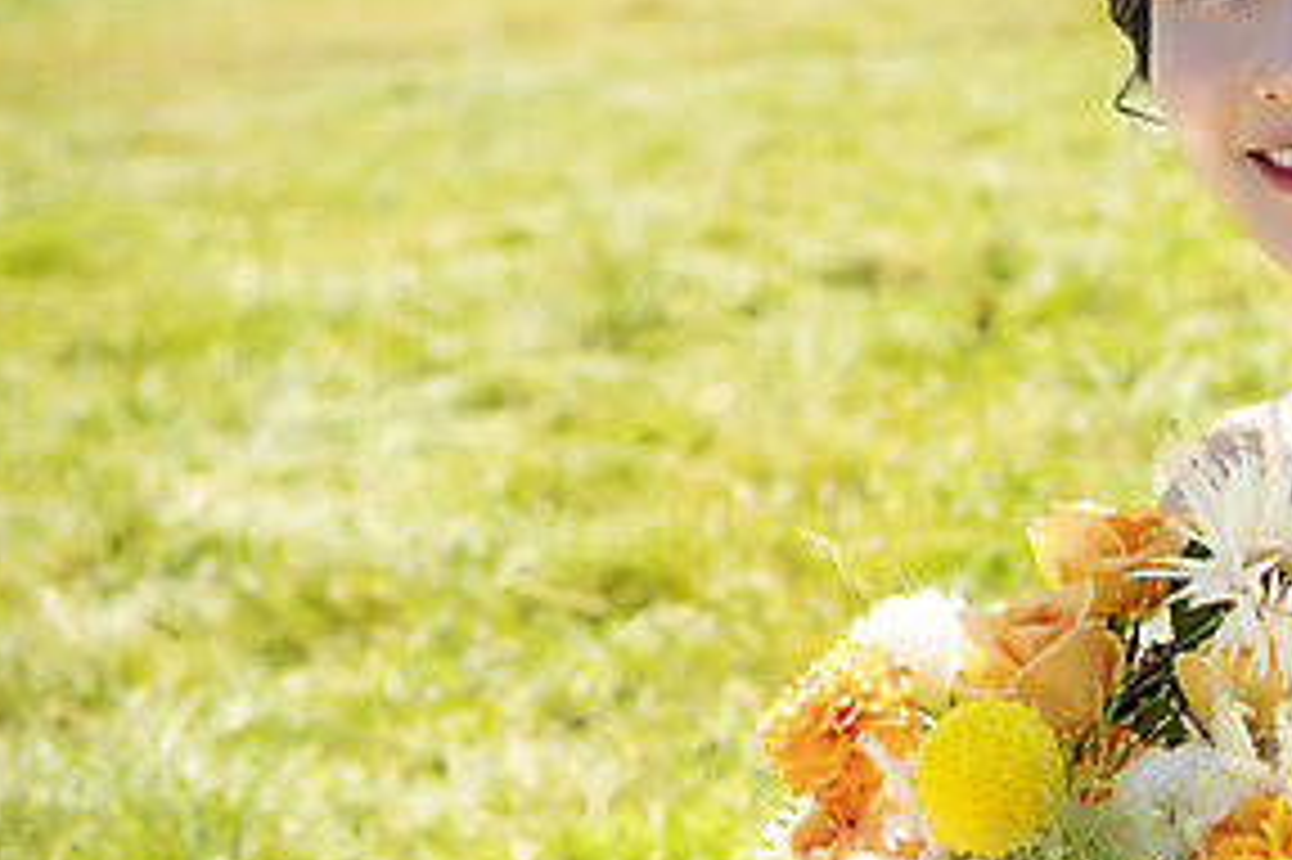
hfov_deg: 21.4
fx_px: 3300
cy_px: 491
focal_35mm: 92
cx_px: 1278
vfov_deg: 14.8
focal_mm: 44
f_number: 4
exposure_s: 1/400
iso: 125
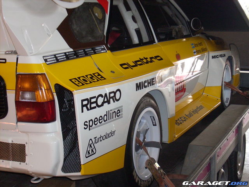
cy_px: 94
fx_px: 468
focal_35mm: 65
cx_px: 124
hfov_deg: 29.8
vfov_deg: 22.6
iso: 200
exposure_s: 1/30
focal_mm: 10.7
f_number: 3.8
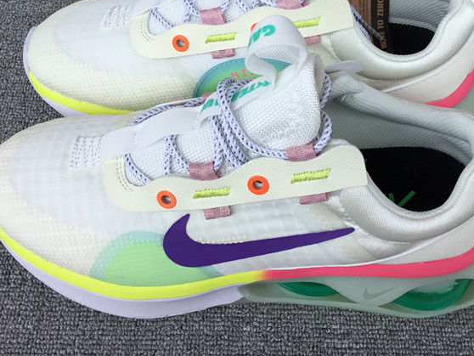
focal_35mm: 50
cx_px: 260
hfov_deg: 38.1
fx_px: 685
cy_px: 85
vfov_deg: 28.7
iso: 25
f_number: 2.4
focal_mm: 3.3
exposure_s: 1/491
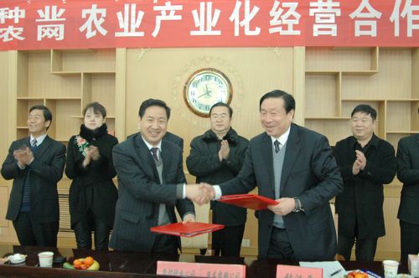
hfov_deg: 53.2
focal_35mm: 36
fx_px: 418
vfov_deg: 36.8
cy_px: 139
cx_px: 210
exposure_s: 1/30
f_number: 3.5
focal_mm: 24
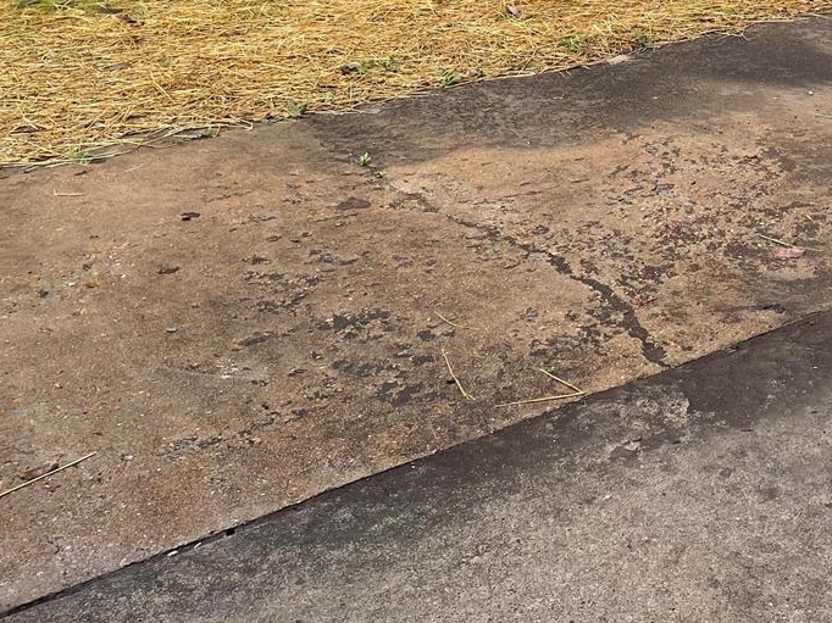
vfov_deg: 22.8
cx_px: 737
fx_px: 1466
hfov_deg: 30.4
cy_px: -41
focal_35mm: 61
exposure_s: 1/256
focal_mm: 4.2
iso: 32
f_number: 1.6
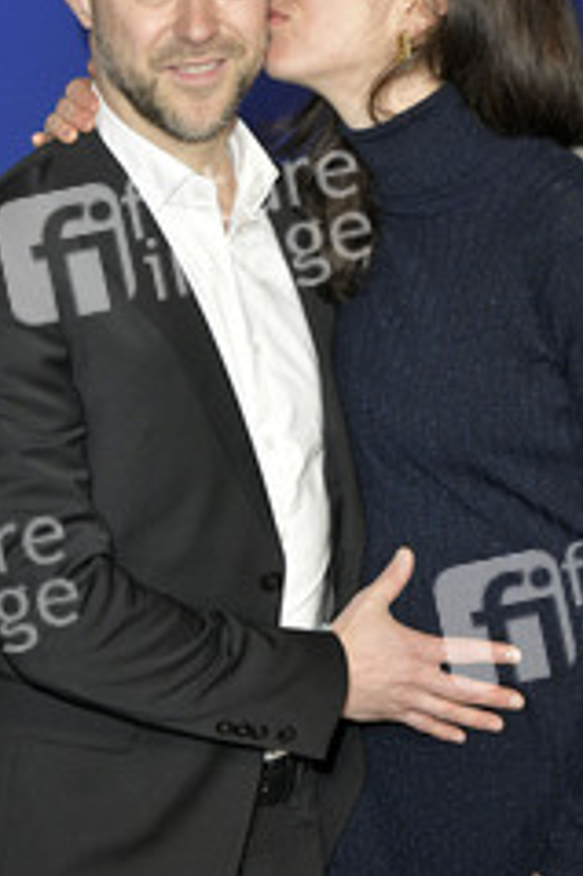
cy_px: 422
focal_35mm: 87
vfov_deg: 23.4
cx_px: 290
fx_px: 2116
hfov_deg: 15.7
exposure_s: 1/200
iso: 2000
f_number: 5.6
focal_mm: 52
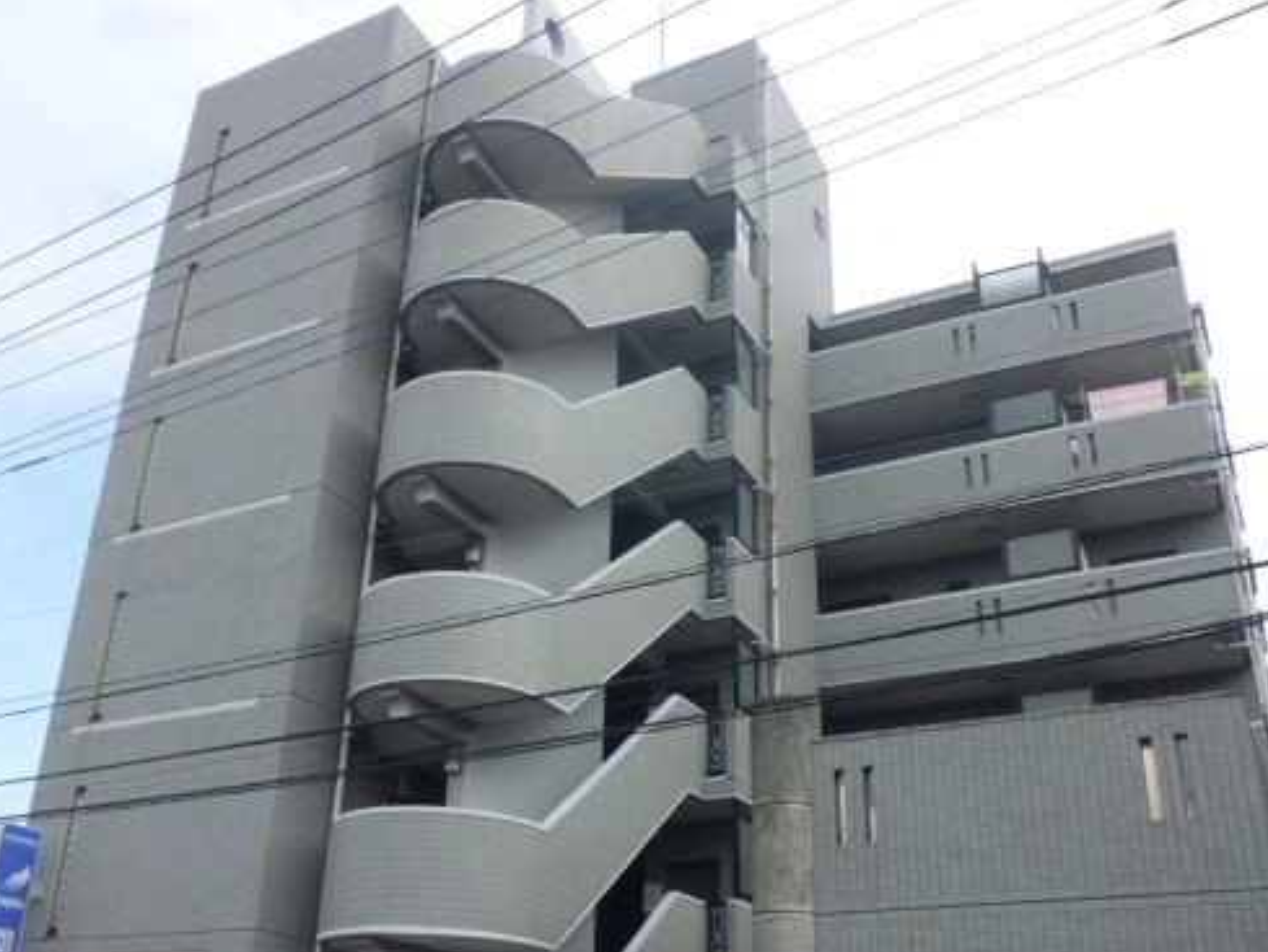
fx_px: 1246
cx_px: 648
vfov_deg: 41.6
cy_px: 578
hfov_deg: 53.9
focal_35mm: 34
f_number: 7.9
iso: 64
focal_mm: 4.7
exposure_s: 1/80
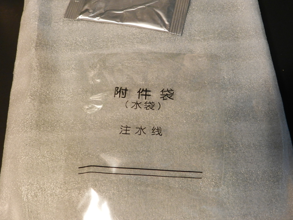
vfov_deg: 37.7
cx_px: 146
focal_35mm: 38
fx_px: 322
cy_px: 110
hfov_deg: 49.0
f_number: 4
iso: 640
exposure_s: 1/25
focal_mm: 6.7
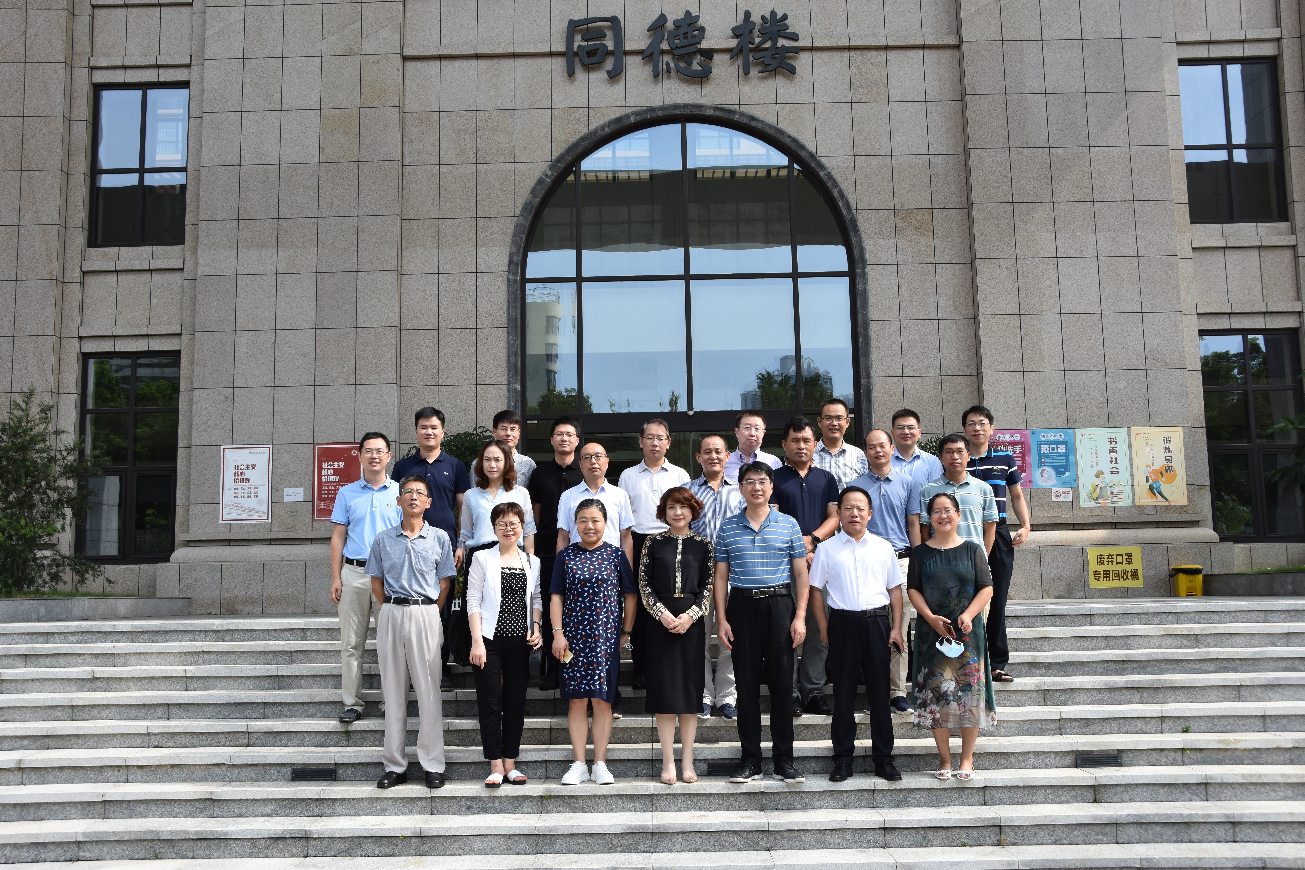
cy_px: 435
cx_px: 652
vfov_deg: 40.0
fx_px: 1196
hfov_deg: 57.2
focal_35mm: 33
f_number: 8
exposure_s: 1/500
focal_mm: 22
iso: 360
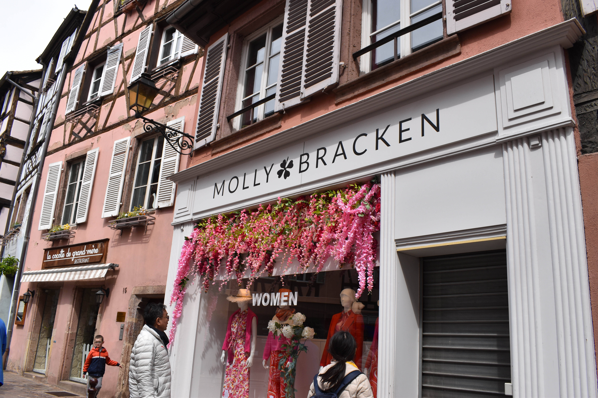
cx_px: 299
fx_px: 498
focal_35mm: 30
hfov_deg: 61.9
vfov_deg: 43.6
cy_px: 199
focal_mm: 20
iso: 200
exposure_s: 1/400
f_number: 10
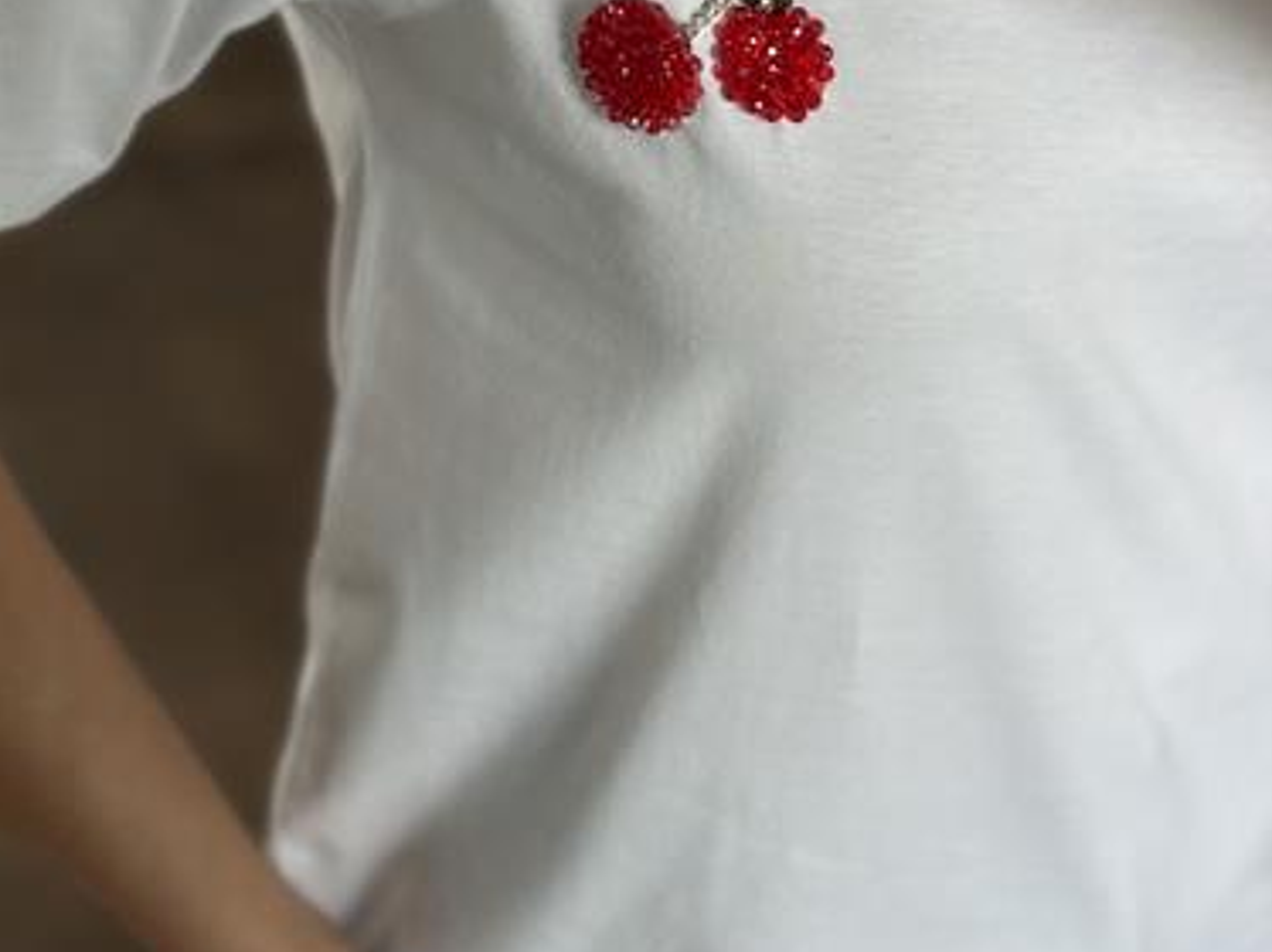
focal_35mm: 65
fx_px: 2387
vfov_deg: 22.5
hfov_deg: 29.8
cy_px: 330
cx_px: 639
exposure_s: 1/121
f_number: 1.78
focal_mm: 6.86
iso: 80
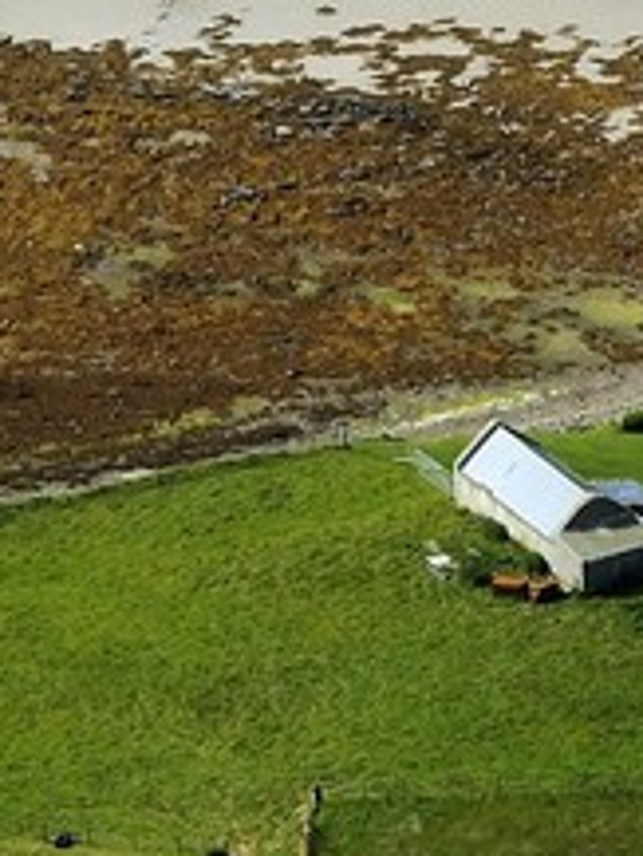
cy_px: -1609
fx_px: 12248
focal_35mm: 495
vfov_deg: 3.9
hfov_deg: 3.0
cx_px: 998
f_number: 6.3
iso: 400
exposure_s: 1/1000
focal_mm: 70
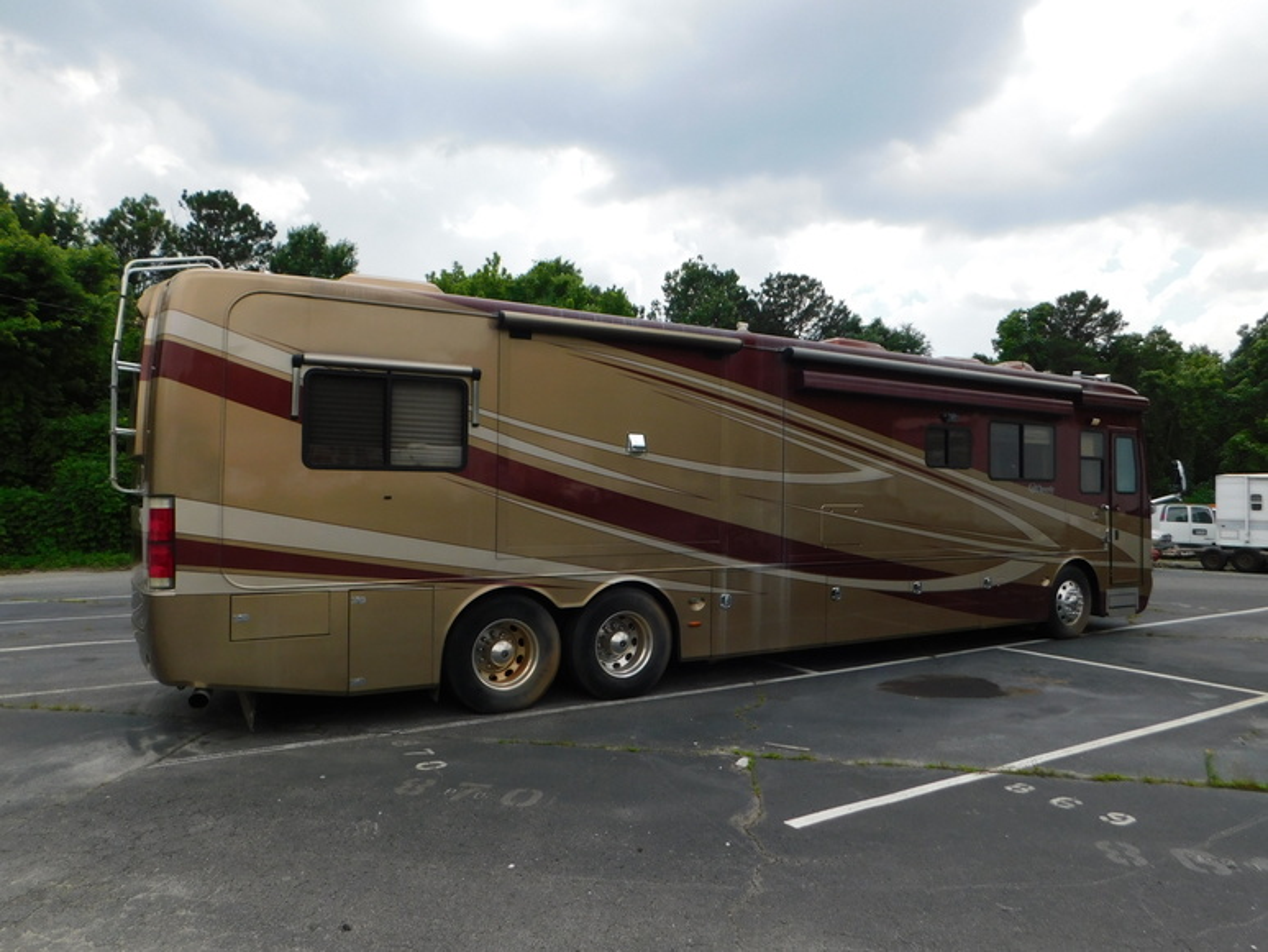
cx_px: 634
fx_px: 843
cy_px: 476
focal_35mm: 23
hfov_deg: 73.9
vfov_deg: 58.9
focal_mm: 4
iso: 125
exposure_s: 1/1500
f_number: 3
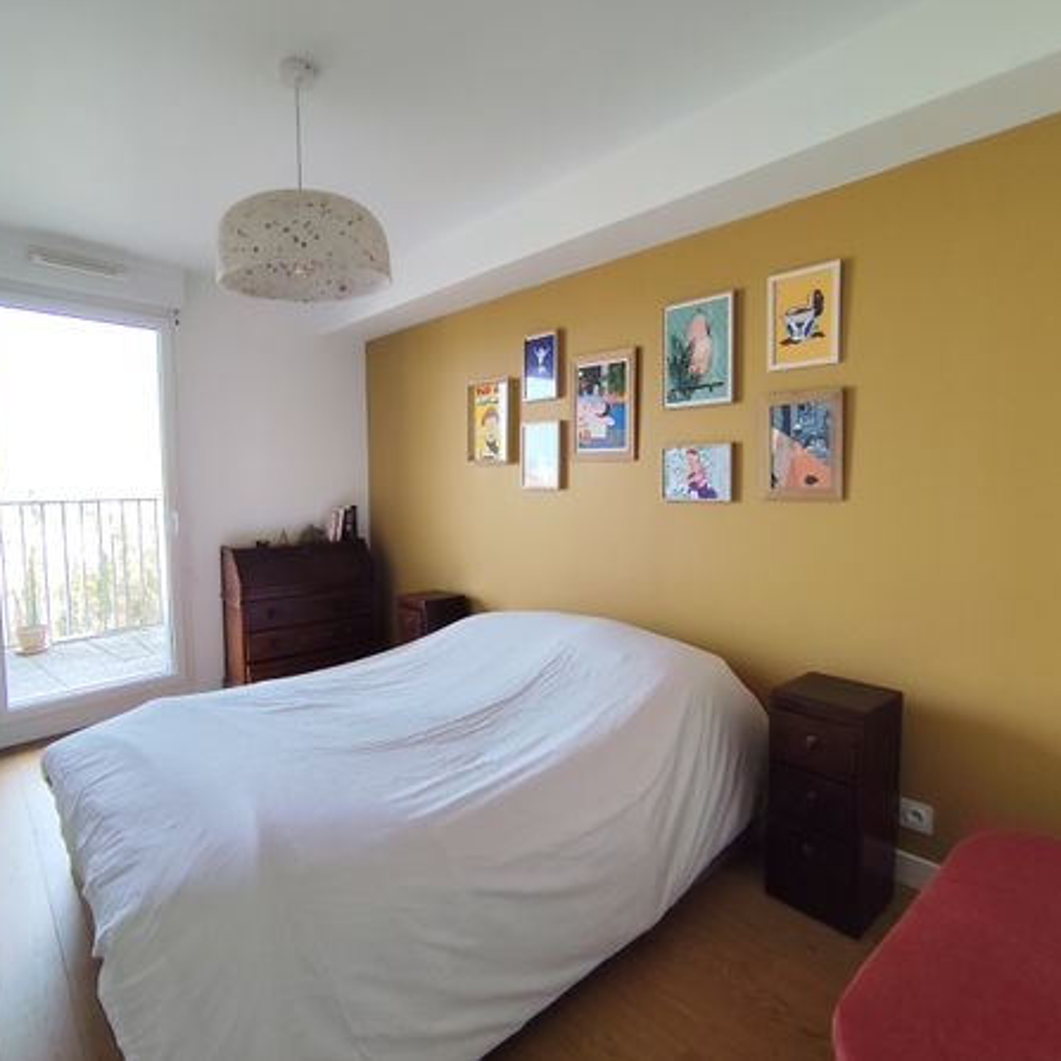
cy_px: 528
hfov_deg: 77.6
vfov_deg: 77.7
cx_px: 494
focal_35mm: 19
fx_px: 659
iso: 64
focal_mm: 1.65
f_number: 2.2
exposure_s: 1/50
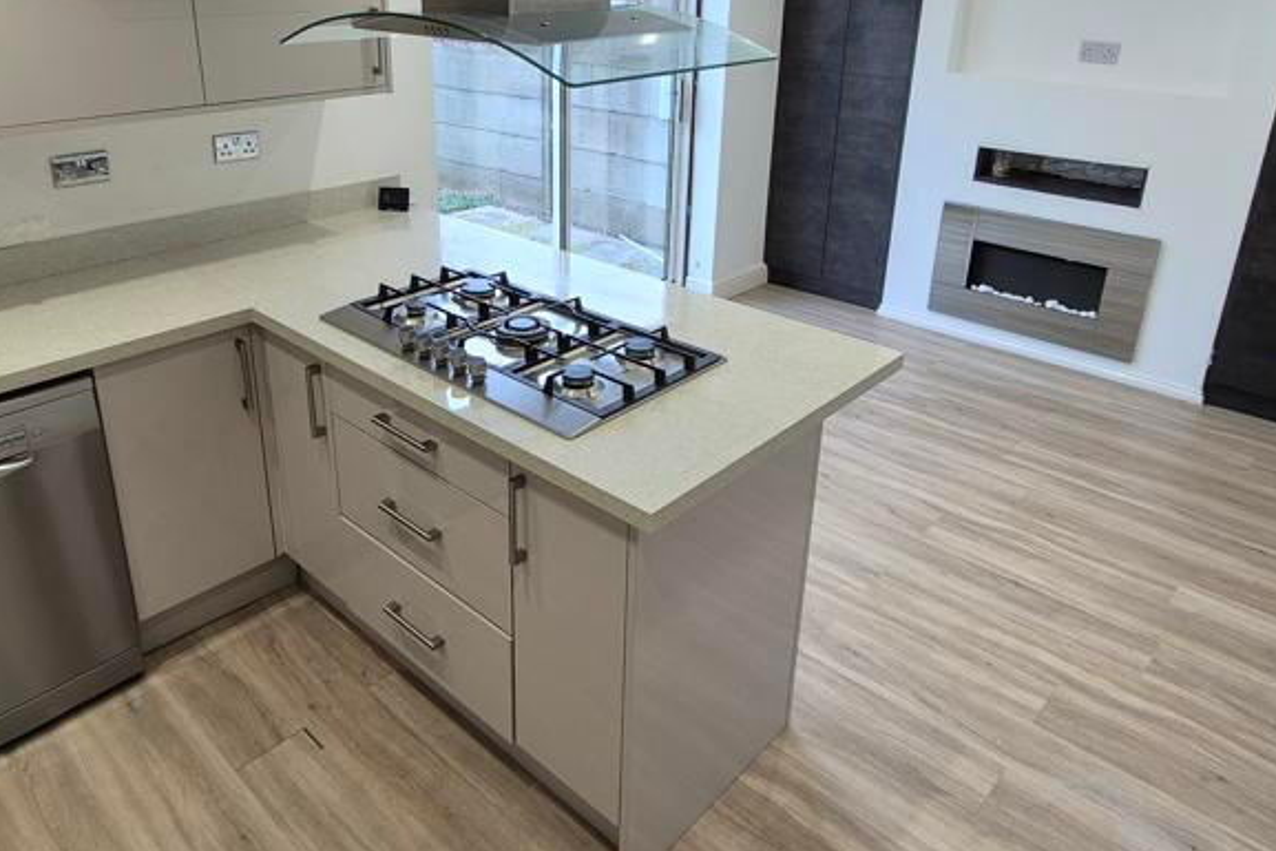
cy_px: 294
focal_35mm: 24
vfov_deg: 52.3
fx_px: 851
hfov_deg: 73.4
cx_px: 555
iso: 80
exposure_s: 1/50
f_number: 2.2
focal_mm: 2.2
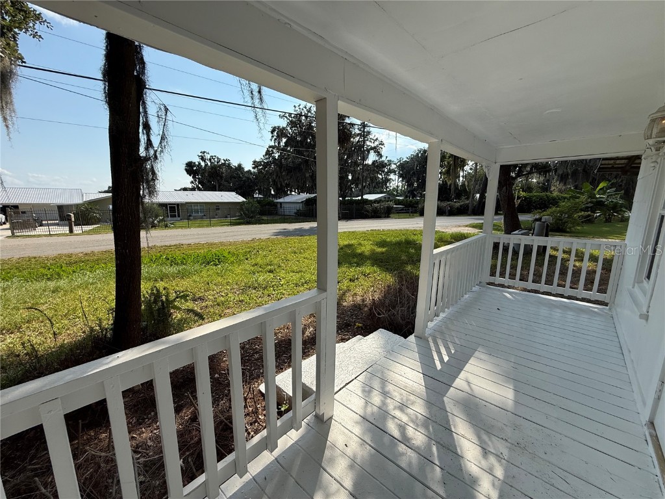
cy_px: 250
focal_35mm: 14
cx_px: 332
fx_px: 269
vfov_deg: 85.7
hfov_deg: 102.1
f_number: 2.2
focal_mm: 2.22
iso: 50
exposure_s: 1/1656
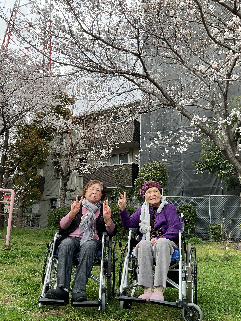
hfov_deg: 48.2
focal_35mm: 29
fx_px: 269
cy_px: 160
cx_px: 120
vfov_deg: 61.7
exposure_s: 1/457
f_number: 1.8
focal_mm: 3
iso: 16
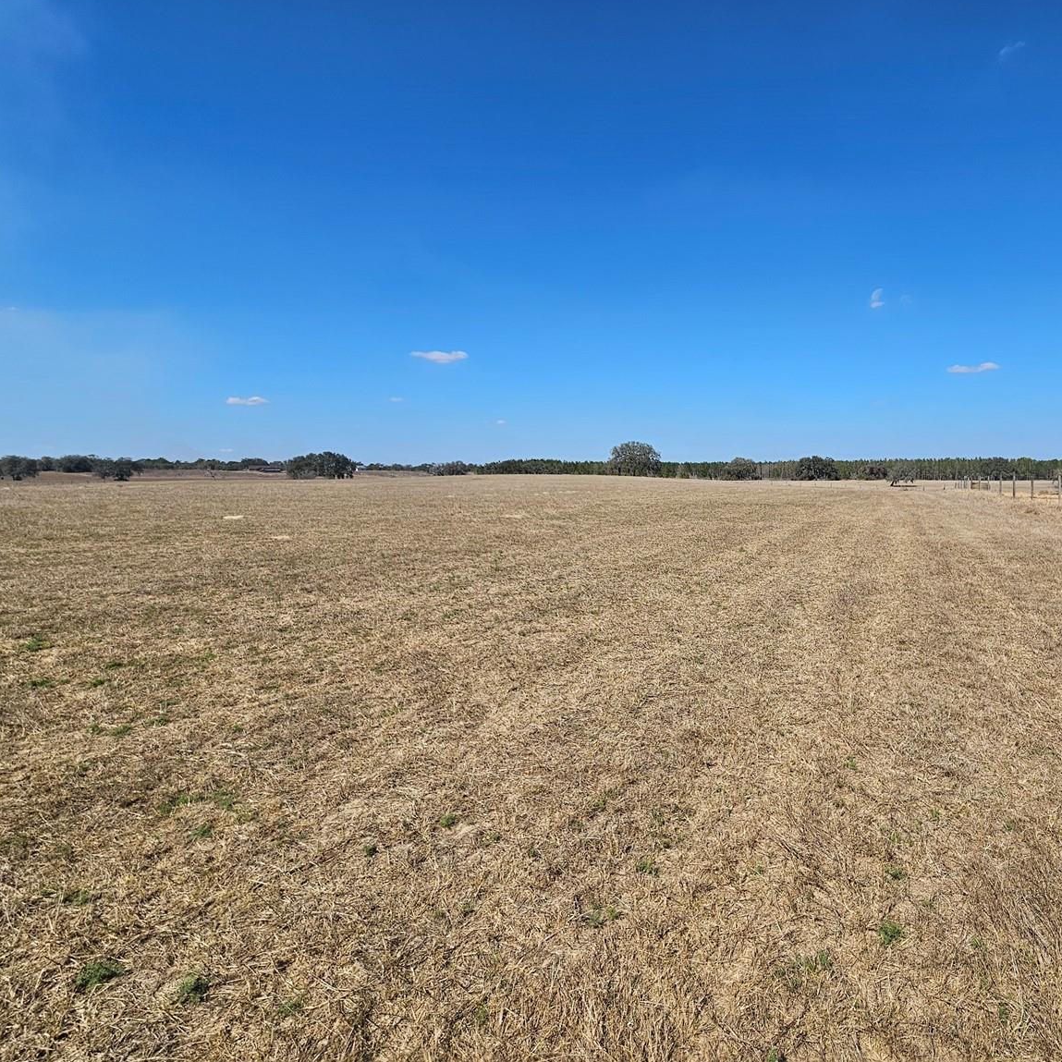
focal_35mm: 16
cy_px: 513
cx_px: 677
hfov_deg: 85.4
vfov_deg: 87.4
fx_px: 555
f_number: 2.2
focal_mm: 2.2
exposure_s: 1/3151
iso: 50
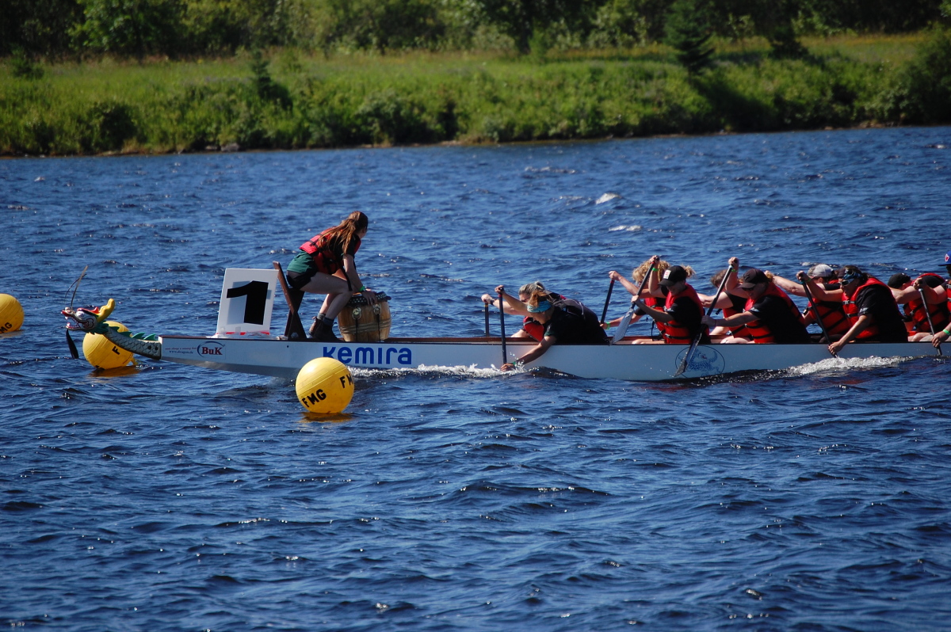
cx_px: 476
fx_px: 7918
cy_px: 316
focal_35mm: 300
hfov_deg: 6.9
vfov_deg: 4.6
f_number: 5.6
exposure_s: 1/1000
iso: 280
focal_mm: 200
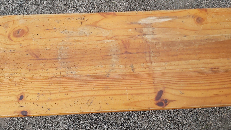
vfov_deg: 40.0
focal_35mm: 29
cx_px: 113
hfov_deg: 66.1
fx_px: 178
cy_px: 52
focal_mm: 3.92
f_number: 1.7
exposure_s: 1/978
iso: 64
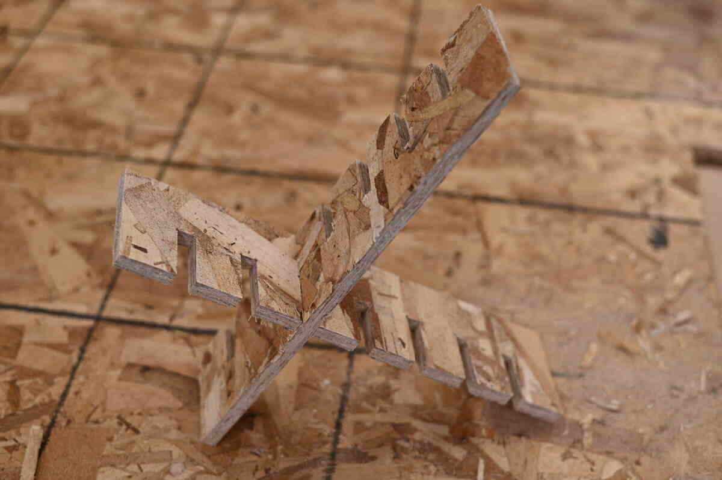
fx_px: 1002
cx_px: 361
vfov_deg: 26.9
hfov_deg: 39.6
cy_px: 240
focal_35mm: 50
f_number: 2.8
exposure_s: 1/125
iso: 500
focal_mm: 50
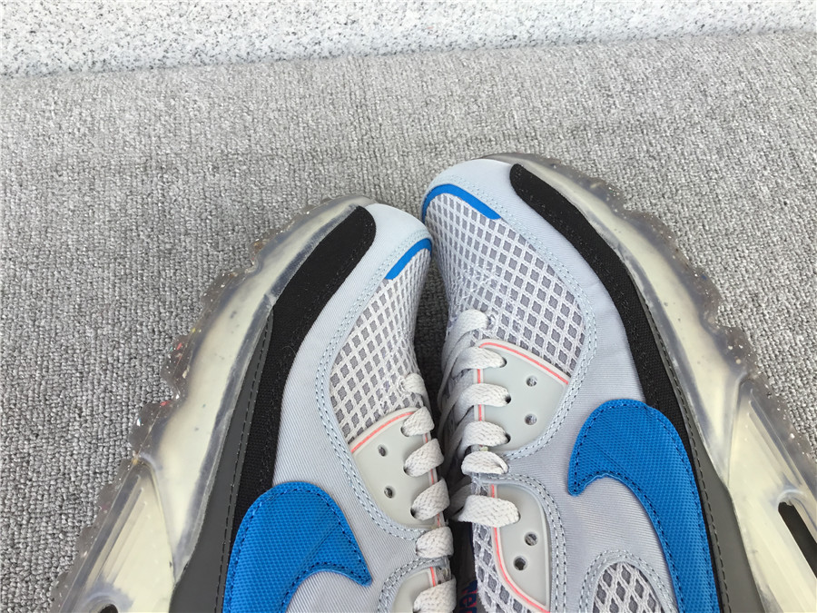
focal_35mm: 31
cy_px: 306
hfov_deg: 58.4
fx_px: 732
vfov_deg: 45.4
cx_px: 408
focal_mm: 3.3
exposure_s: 1/151
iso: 25
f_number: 2.4
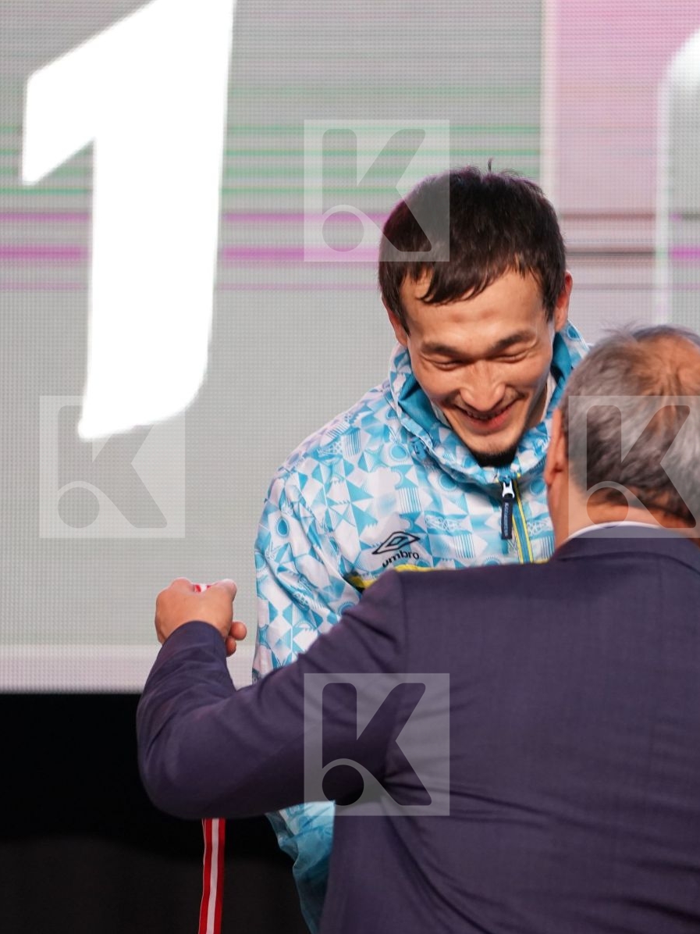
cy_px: 467
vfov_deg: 7.6
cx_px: 377
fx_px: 7064
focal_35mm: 262
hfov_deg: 5.7
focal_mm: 181
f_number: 2.8
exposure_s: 1/250
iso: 2500
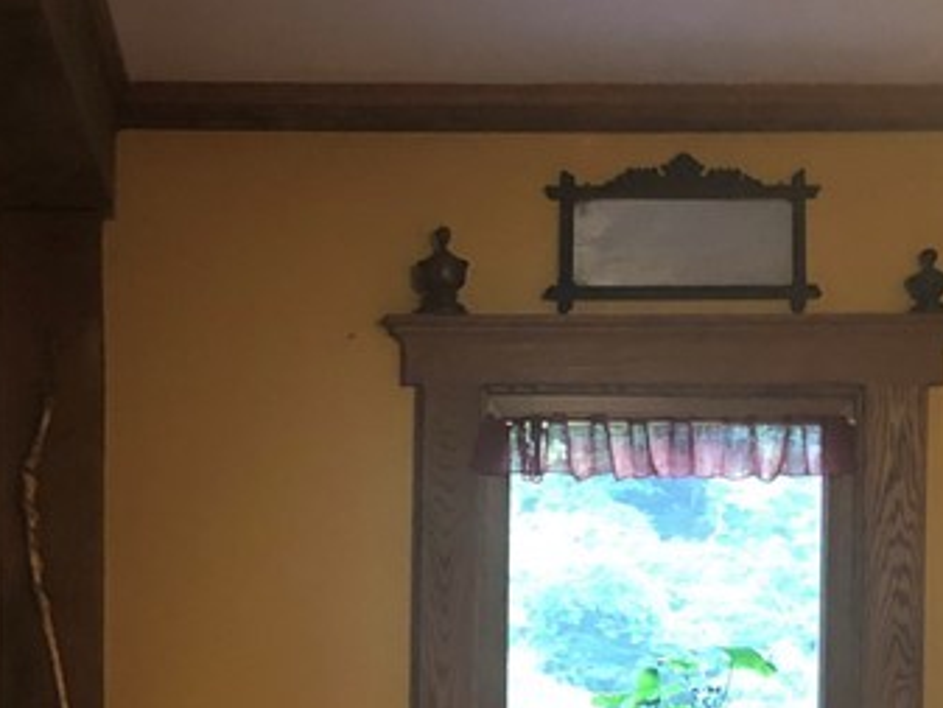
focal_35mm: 85
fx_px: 2316
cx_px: 255
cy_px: 646
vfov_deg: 17.1
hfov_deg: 22.8
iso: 100
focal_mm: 3.99
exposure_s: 1/4
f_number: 1.8
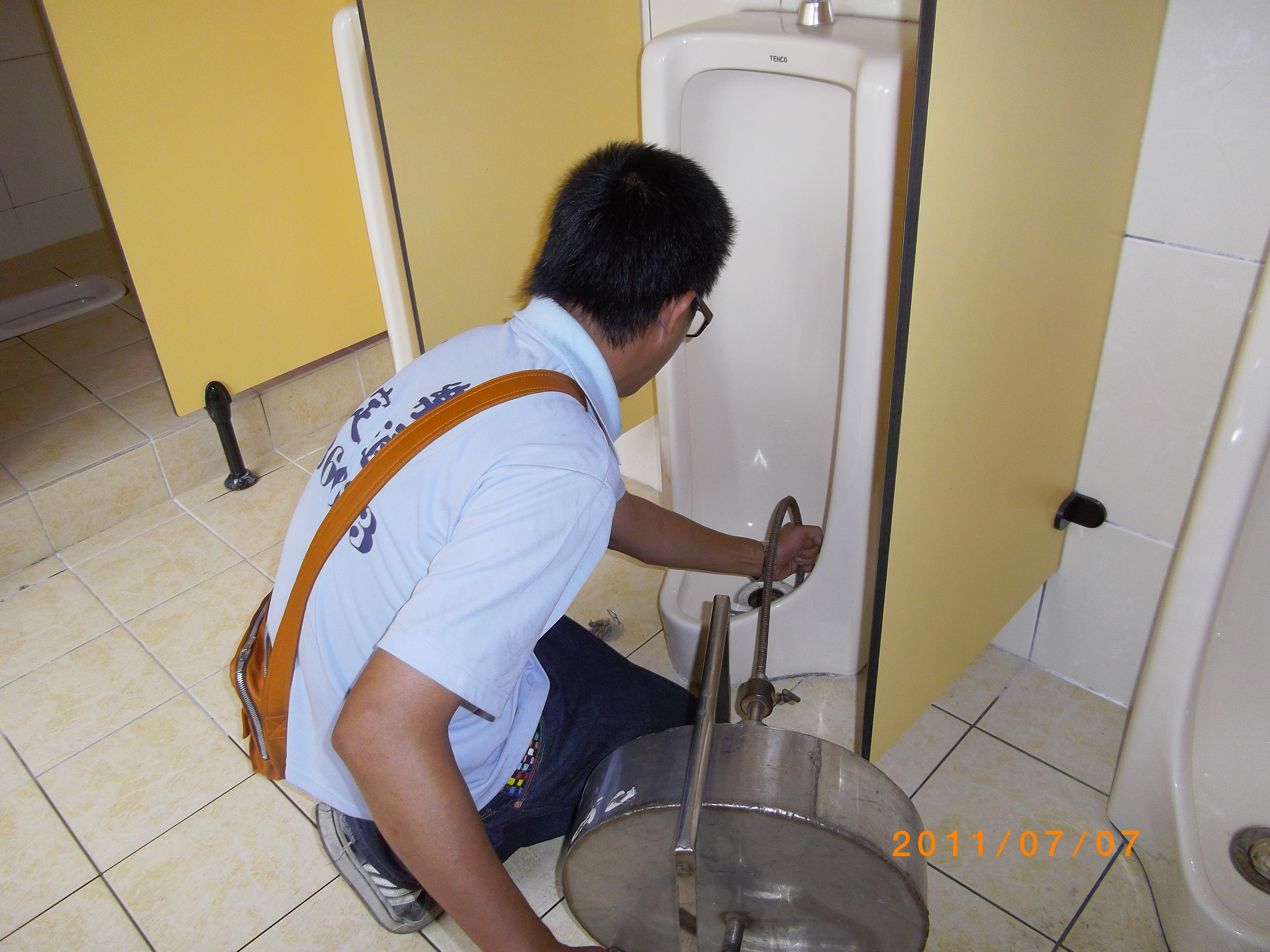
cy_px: 476
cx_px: 635
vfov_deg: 51.4
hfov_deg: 65.3
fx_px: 991
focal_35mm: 27
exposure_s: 1/50
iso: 100
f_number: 3.2
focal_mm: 4.9
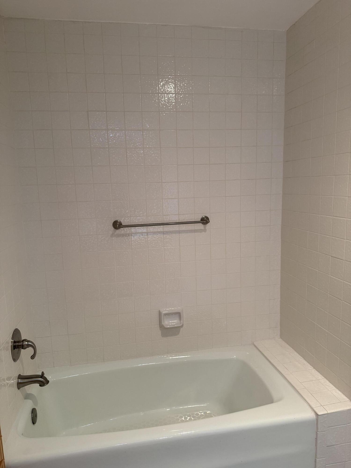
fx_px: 324
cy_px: 234
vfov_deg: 71.6
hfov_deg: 56.8
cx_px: 176
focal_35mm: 24
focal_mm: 6.76
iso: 200
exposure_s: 1/60
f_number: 1.78
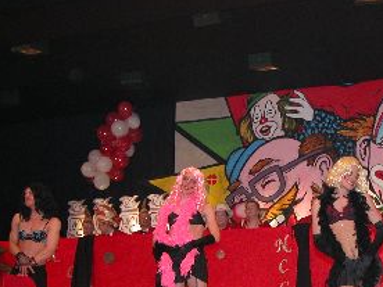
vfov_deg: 20.5
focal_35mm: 71
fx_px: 786
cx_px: 298
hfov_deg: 26.9
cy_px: 233
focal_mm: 8.9
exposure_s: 1/60
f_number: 2.8
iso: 200
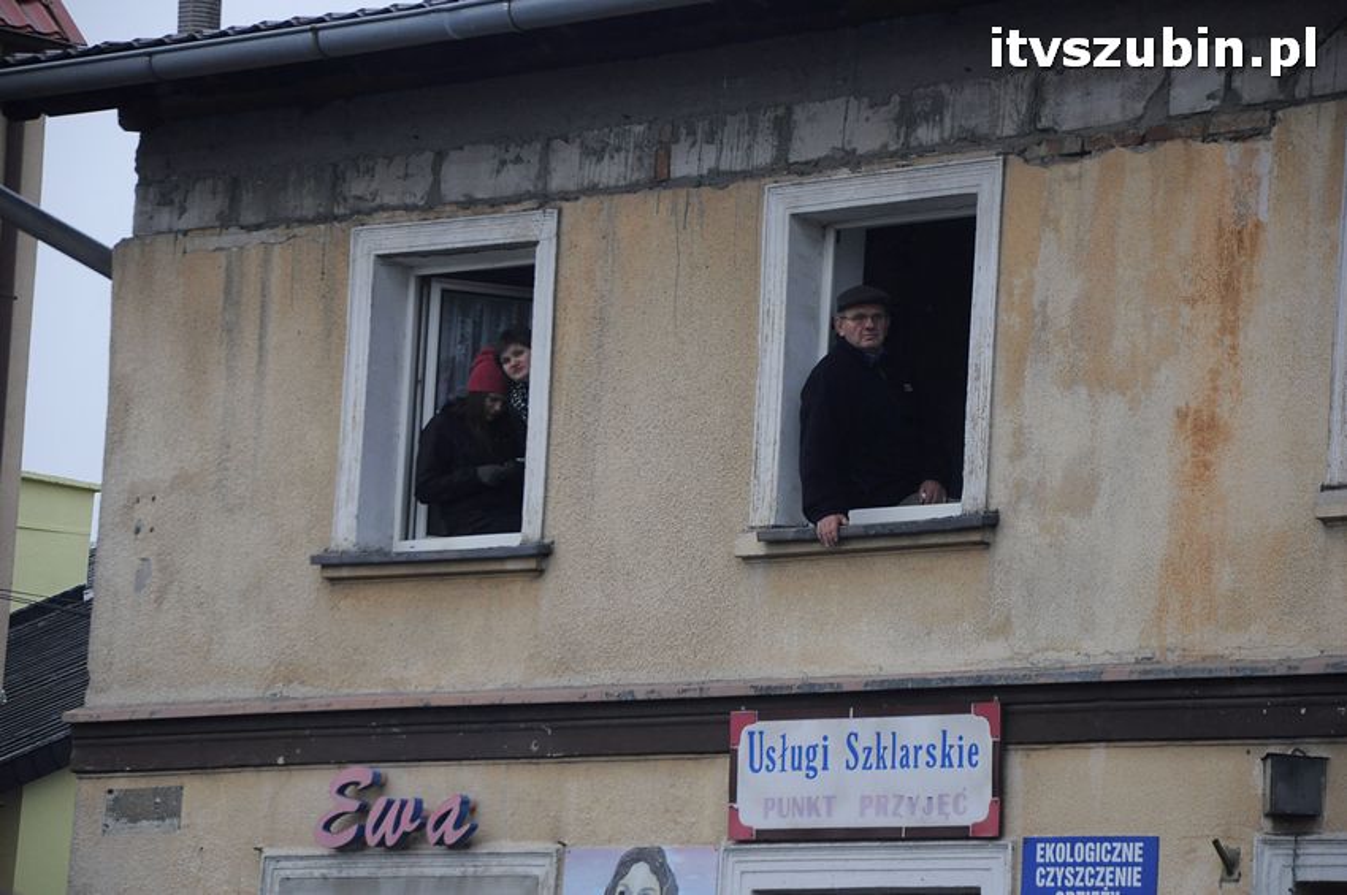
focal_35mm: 158
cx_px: 674
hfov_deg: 13.1
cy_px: 448
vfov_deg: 8.7
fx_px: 5887
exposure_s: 1/500
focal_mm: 105
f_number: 6.3
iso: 800
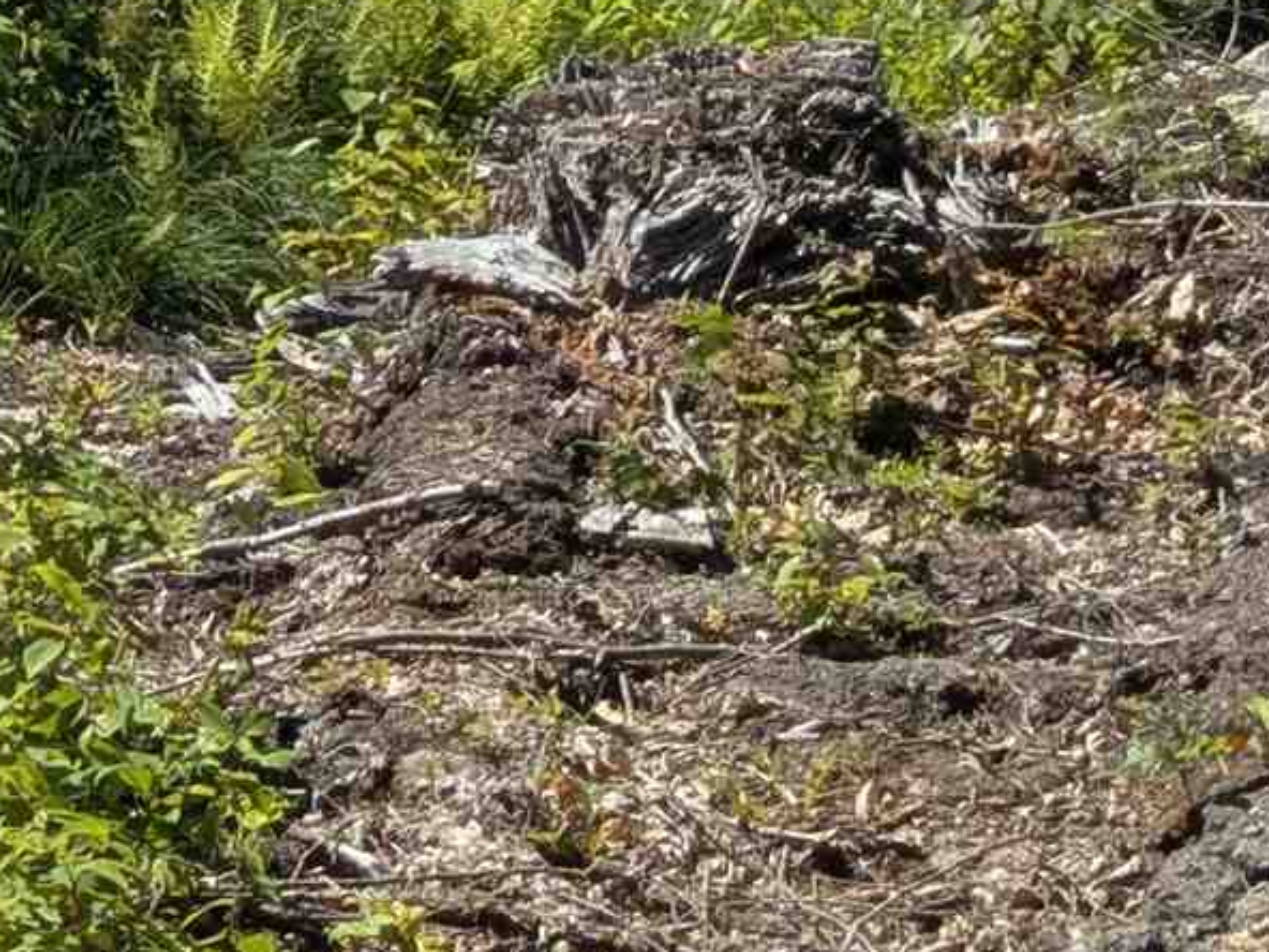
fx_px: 5132
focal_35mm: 140
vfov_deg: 10.0
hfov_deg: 12.7
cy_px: -817
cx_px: -1119
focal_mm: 4.38
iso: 60
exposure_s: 1/3344
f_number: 1.73
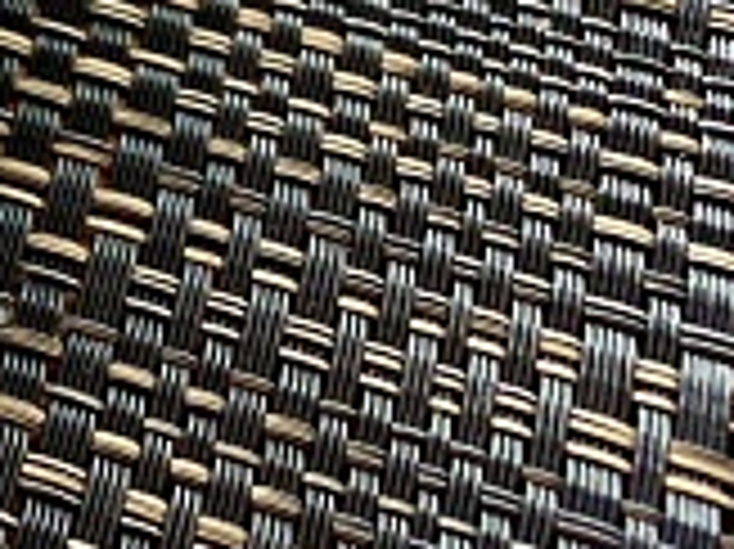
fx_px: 2606
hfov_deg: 12.7
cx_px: -986
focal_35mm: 123
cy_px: -340
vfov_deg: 11.4
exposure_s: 1/84
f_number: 1.8
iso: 100
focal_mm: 4.25
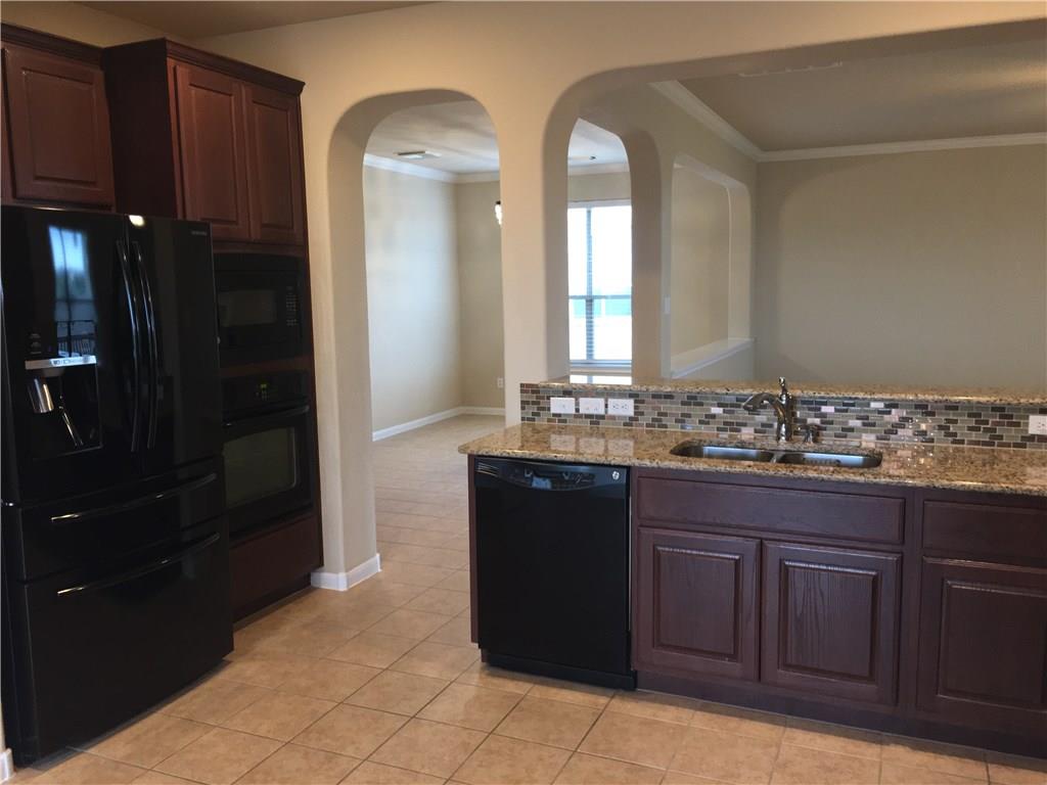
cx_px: 524
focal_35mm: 29
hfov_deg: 61.7
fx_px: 877
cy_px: 392
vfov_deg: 48.2
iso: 64
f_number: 2.2
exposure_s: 1/30
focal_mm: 4.15
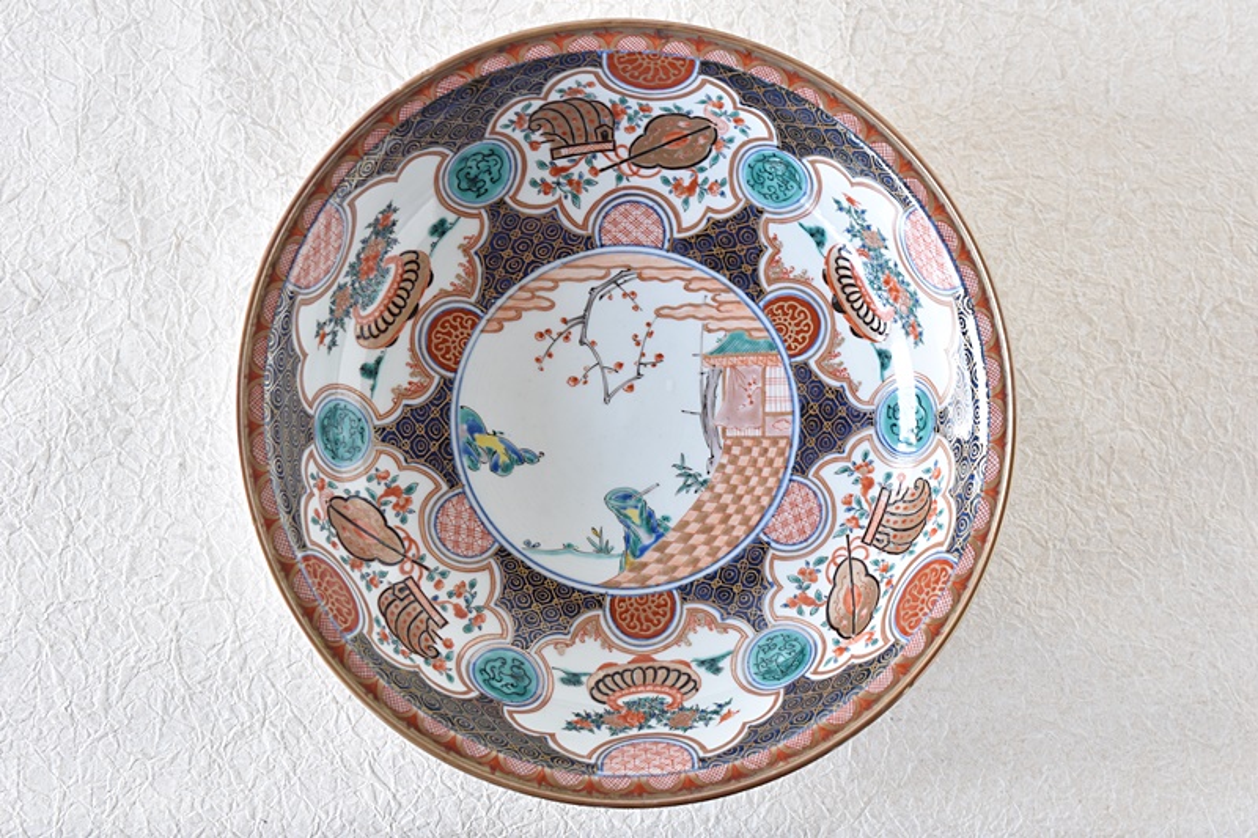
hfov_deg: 28.1
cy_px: 419
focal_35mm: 72
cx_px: 629
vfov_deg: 18.9
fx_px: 2515
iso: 400
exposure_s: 1/4
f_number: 5.6
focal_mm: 48
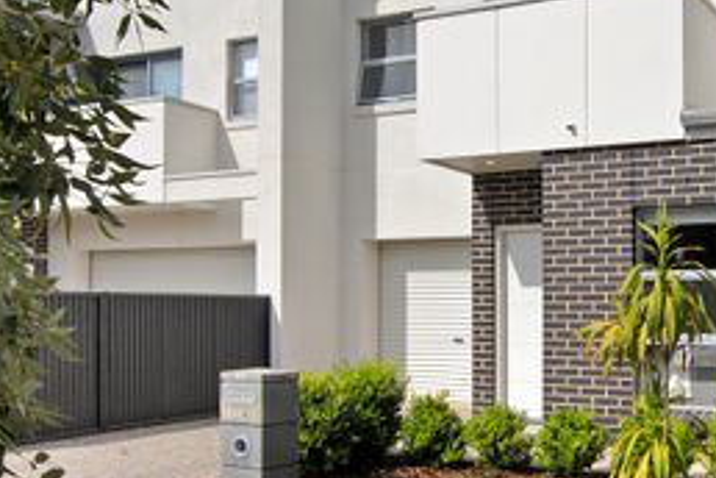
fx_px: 795
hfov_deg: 46.3
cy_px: 185
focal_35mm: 40
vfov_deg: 33.3
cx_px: 558
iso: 100
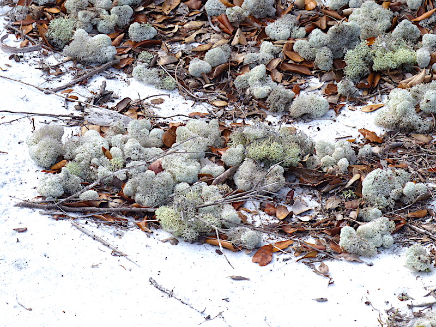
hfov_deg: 9.7
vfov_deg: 7.3
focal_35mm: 204
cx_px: 218
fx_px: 2569
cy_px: 164
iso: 100
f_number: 4.5
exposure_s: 1/500
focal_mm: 36.7
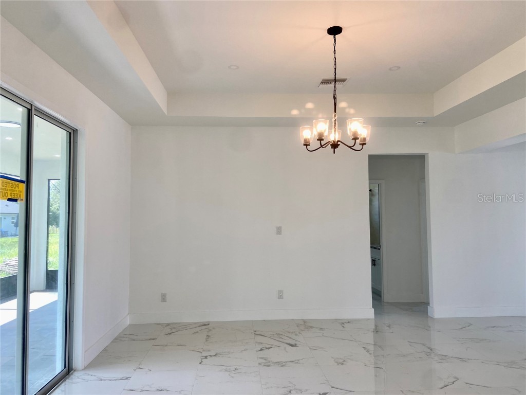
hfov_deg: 67.3
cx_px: 263
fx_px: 395
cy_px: 198
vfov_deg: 53.1
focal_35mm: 26
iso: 32
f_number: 1.8
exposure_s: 1/120
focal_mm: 4.25
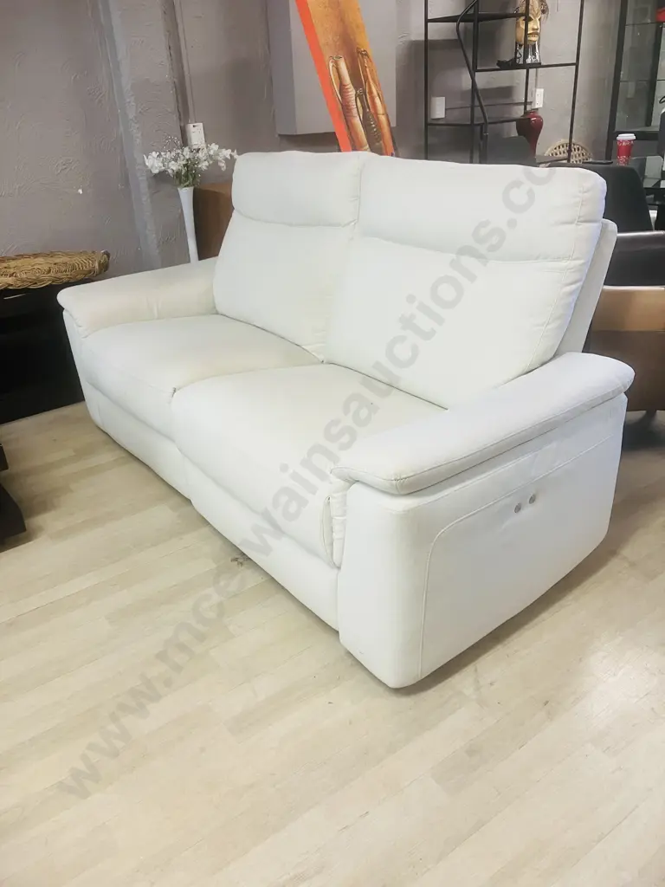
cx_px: 332
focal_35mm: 28
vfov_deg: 63.4
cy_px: 444
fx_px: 717
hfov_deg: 49.7
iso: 100
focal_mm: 3.99
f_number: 1.8
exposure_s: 1/50
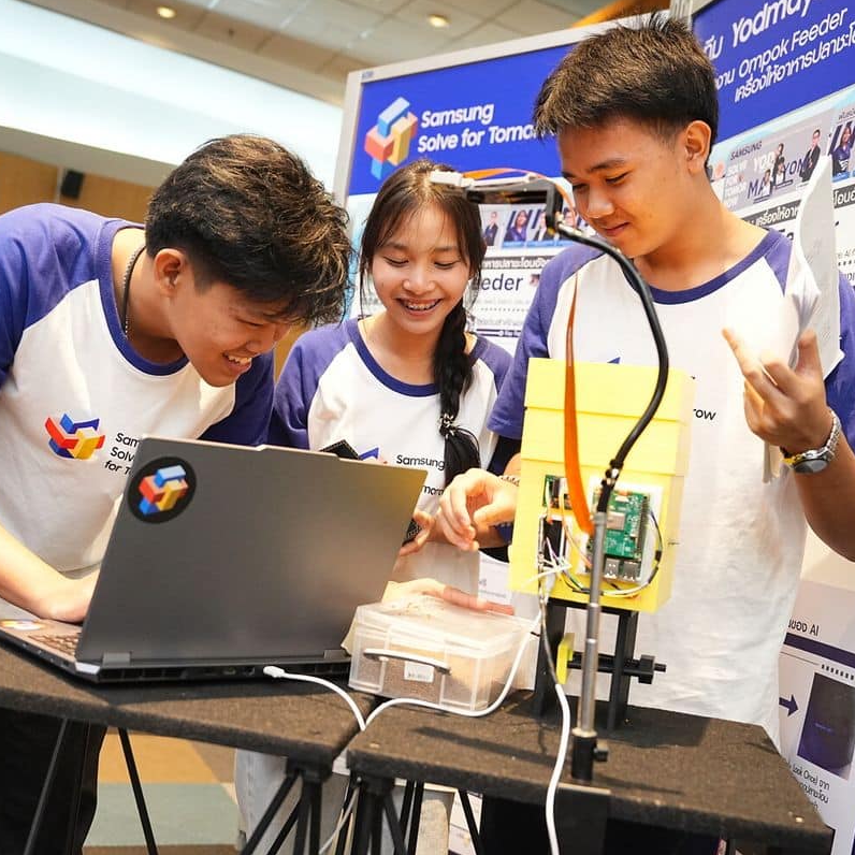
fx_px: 1146
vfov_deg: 40.9
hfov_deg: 40.9
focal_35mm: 41
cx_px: 392
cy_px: 426
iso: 3200
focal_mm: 32
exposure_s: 1/125
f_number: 3.5
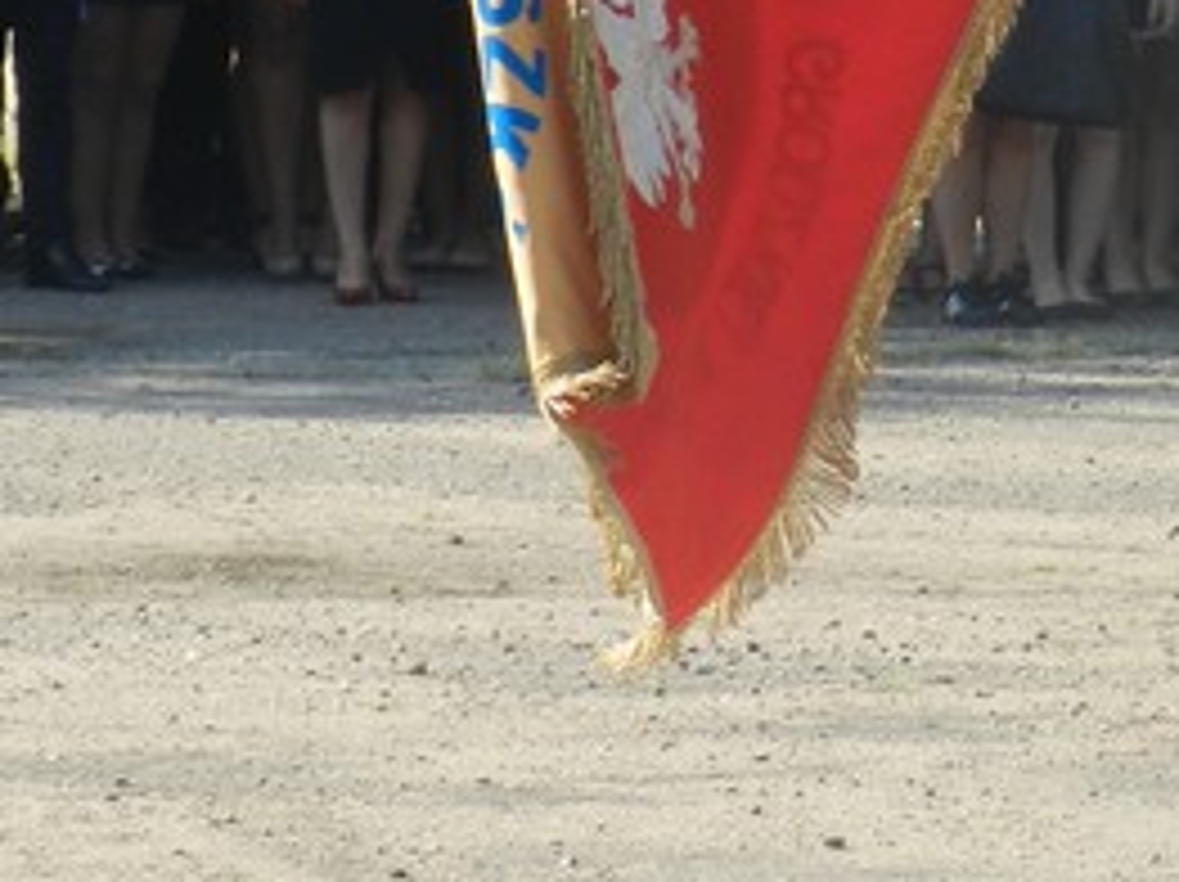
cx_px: 1152
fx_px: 16640
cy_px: 72
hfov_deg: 4.1
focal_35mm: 489
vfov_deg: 3.0
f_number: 5.3
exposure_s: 1/320
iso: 160
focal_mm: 28.4
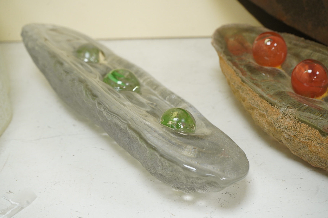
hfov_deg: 30.1
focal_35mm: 67
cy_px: 109
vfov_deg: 20.3
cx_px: 164
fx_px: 610
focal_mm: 67
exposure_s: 1/80
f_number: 8
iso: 2500
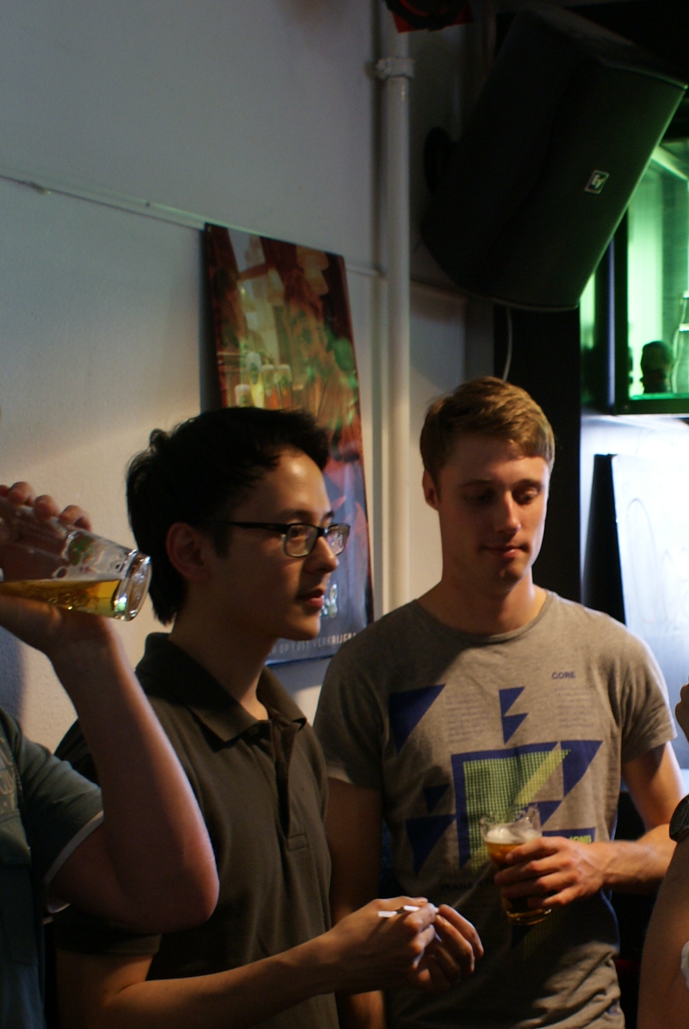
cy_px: 668
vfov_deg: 32.1
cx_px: 600
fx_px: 1774
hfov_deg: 21.6
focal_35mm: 62
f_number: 3.5
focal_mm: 18
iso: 200
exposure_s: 1/15
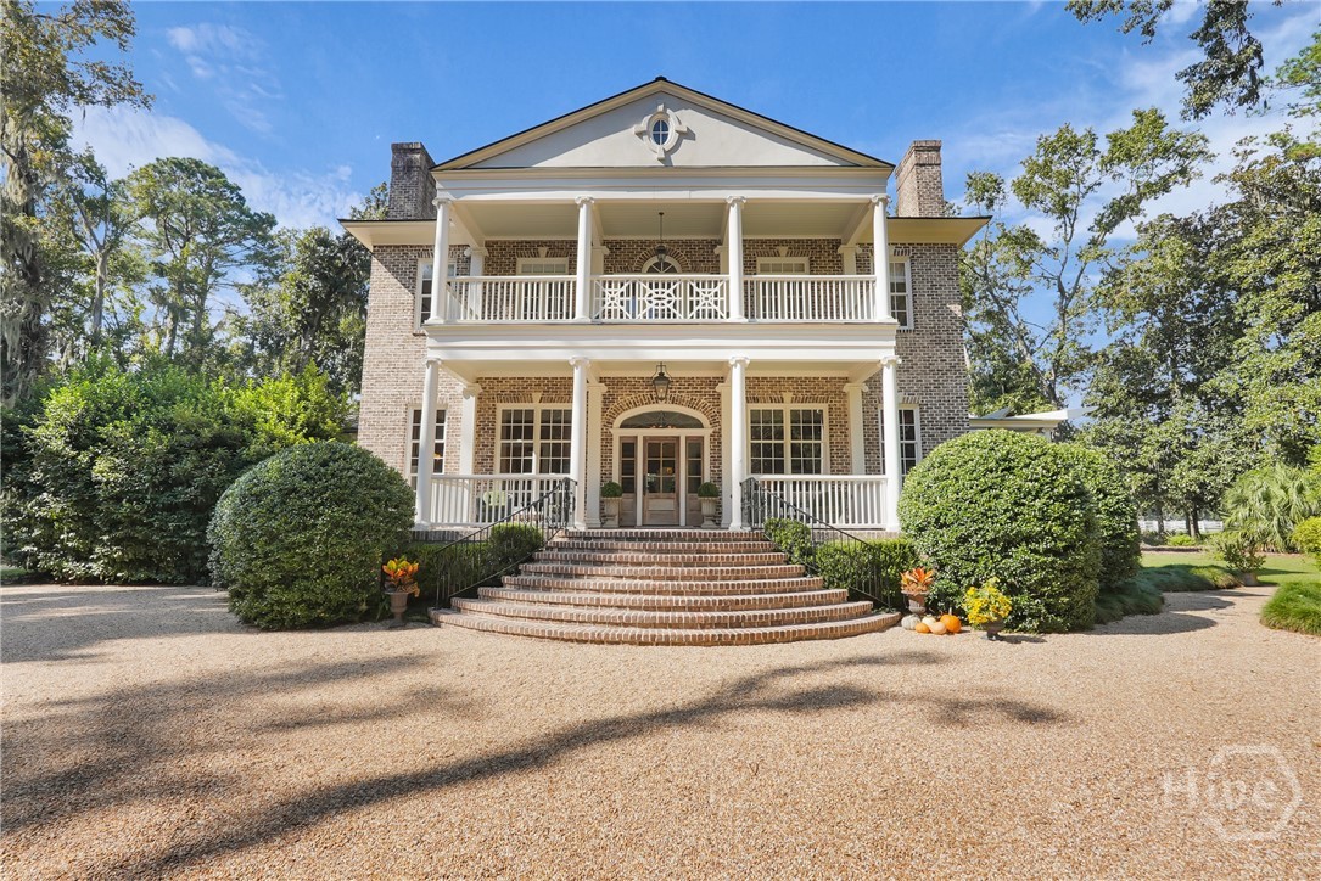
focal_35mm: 16
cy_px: 440
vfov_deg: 73.8
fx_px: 587
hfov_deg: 96.7
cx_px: 660
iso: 320
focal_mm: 16
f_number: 9
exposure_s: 1/200
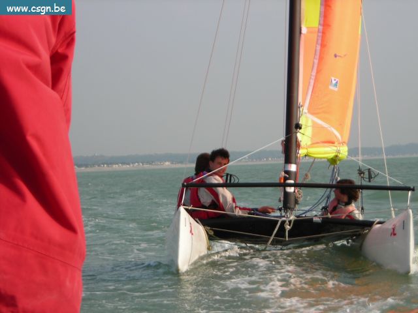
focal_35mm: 116
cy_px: 156
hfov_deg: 17.0
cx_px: 209
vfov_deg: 12.8
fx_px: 1401
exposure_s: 1/287
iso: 50
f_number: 5.3
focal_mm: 19.2
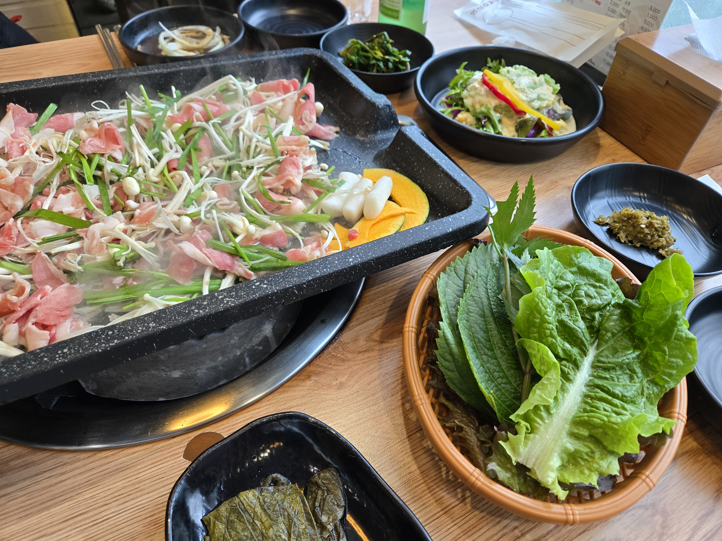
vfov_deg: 58.9
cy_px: 270
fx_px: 480
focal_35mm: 23
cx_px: 361
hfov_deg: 73.9
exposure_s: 1/120
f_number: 1.8
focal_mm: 5.4
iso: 125
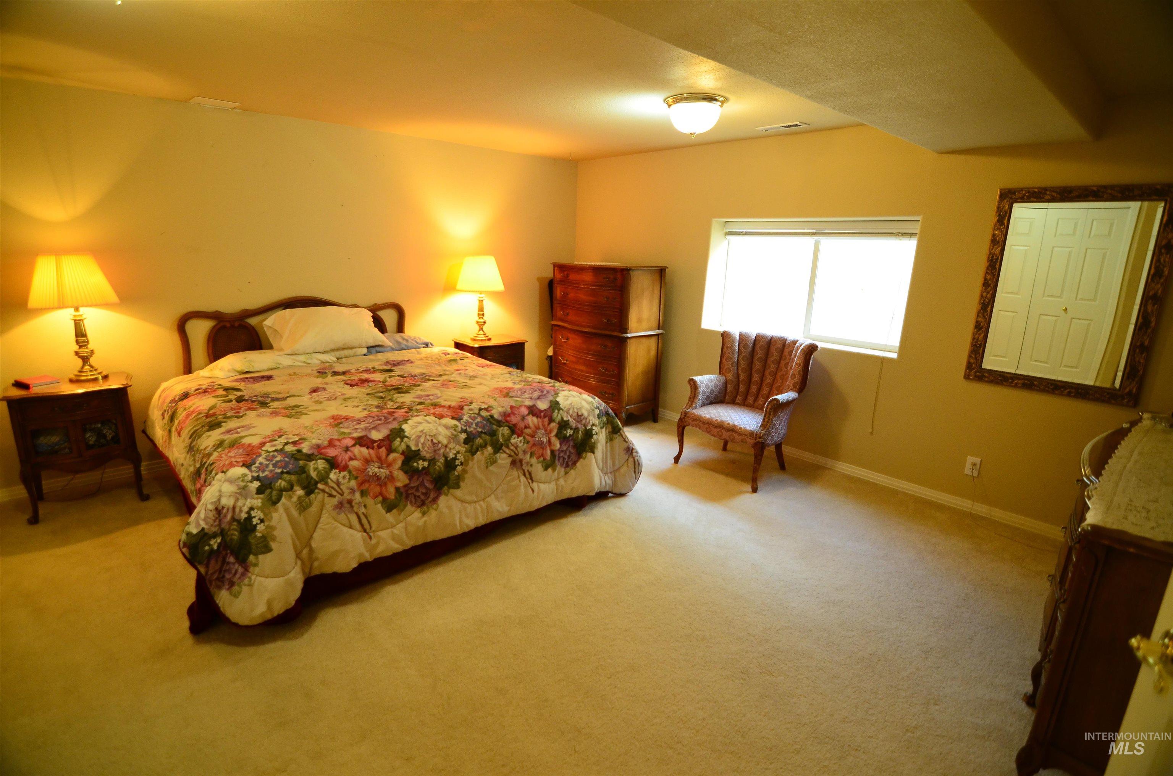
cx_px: 586
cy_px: 388
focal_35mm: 16
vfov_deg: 71.8
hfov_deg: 95.1
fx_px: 536
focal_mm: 11
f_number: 2.8
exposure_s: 1/50
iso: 1100
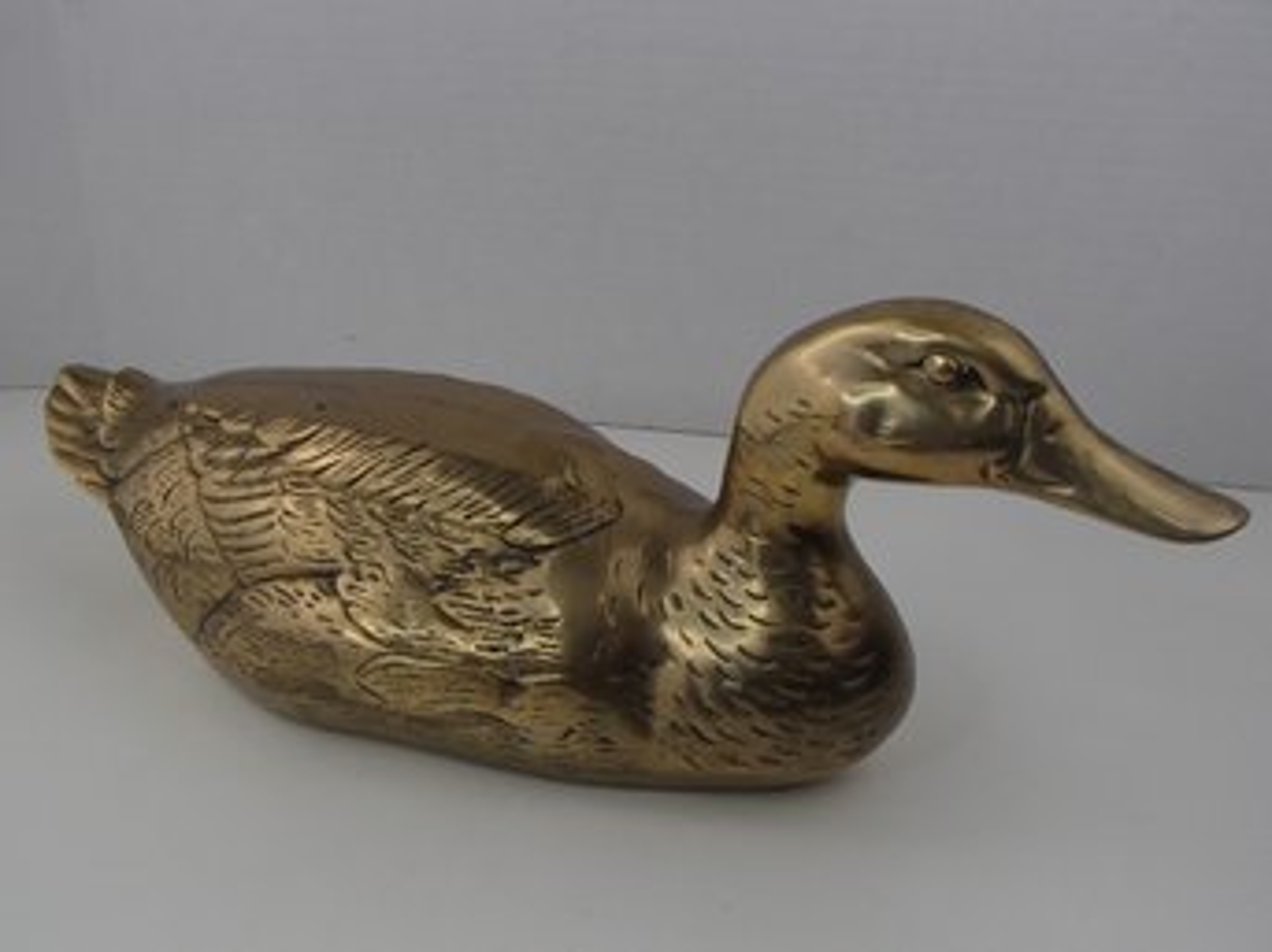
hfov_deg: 50.2
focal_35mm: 37
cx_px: 636
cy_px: 476
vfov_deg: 38.6
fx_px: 1359
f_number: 4.7
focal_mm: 6.64
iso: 100
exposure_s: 1/160
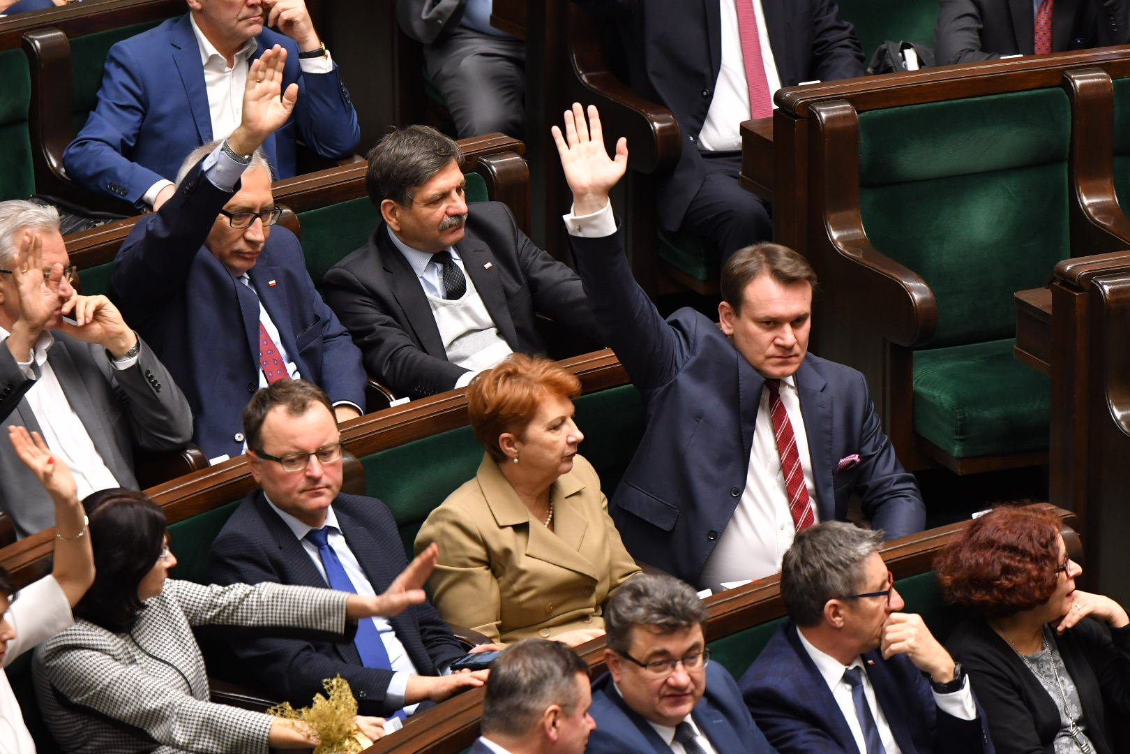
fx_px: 9416
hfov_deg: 6.9
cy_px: 377
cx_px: 565
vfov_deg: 4.6
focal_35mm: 300
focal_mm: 200
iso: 1250
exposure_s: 1/160
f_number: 3.2
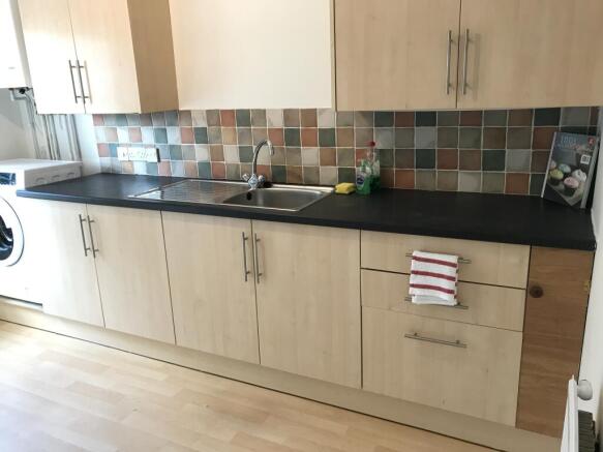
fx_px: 488
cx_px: 302
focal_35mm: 28
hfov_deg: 63.5
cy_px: 226
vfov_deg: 49.7
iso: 40
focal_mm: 3.99
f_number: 1.8
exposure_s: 1/20
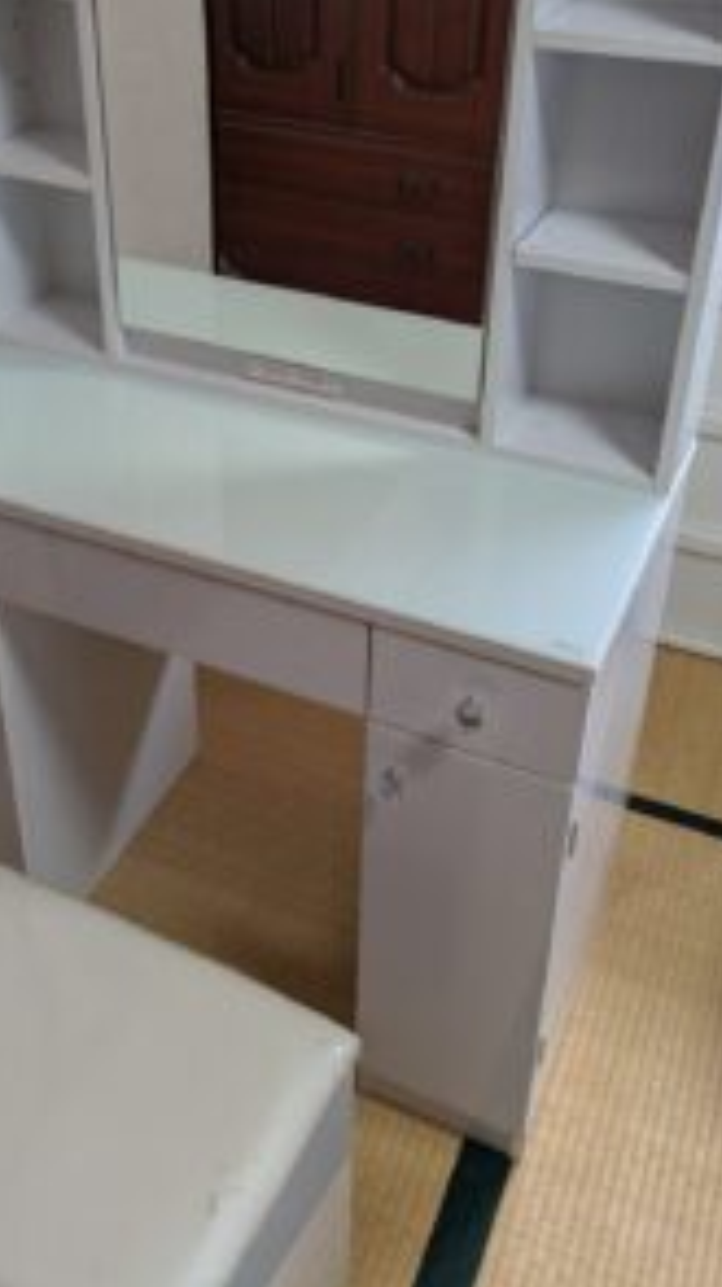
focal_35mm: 37
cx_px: 284
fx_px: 1261
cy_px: 484
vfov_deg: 53.4
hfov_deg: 31.8
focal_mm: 5.43
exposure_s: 1/120
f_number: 1.89
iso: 92
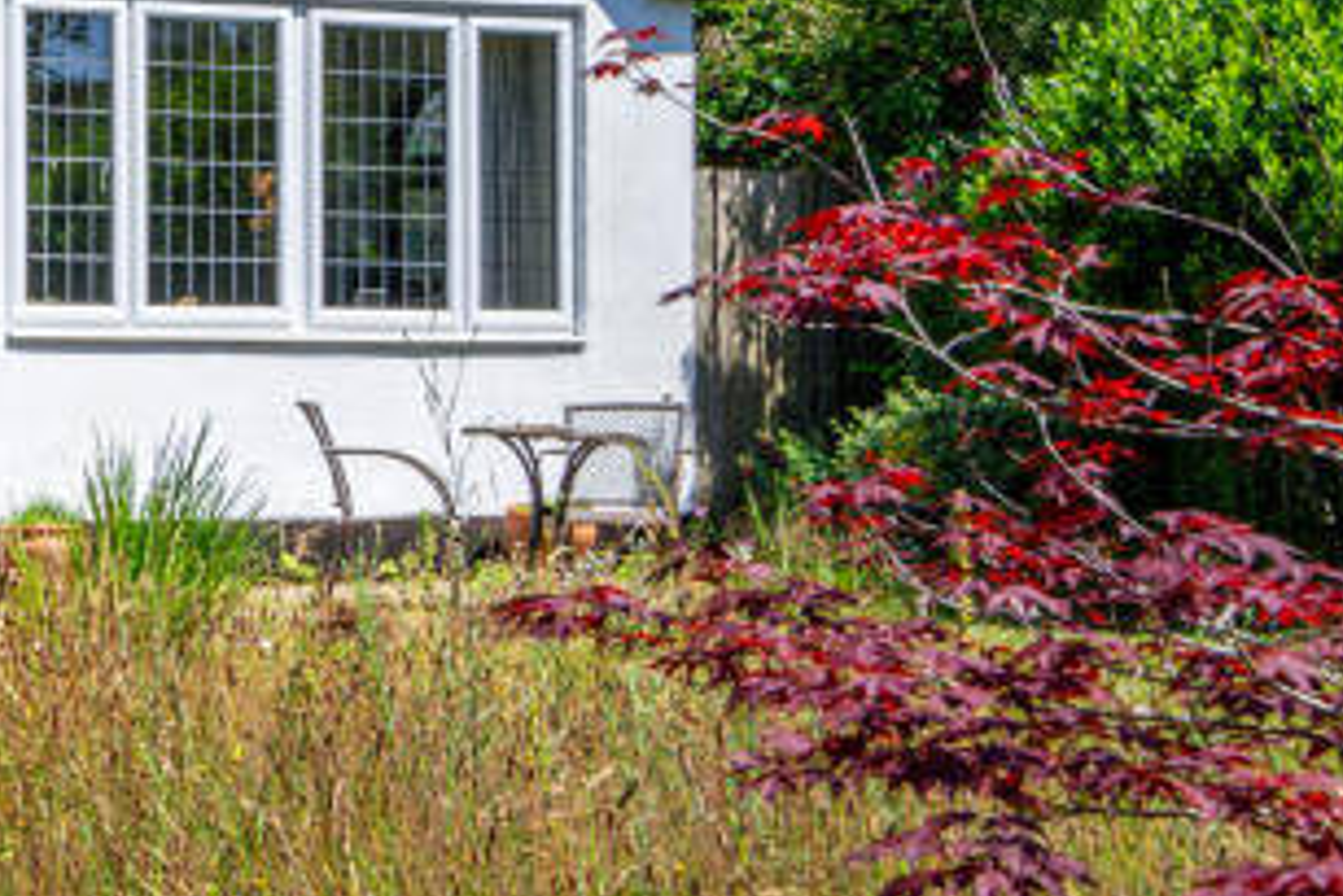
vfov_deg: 13.5
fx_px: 3732
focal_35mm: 100
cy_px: 46
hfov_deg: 17.7
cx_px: -814
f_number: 13
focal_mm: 30
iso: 320
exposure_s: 1/320
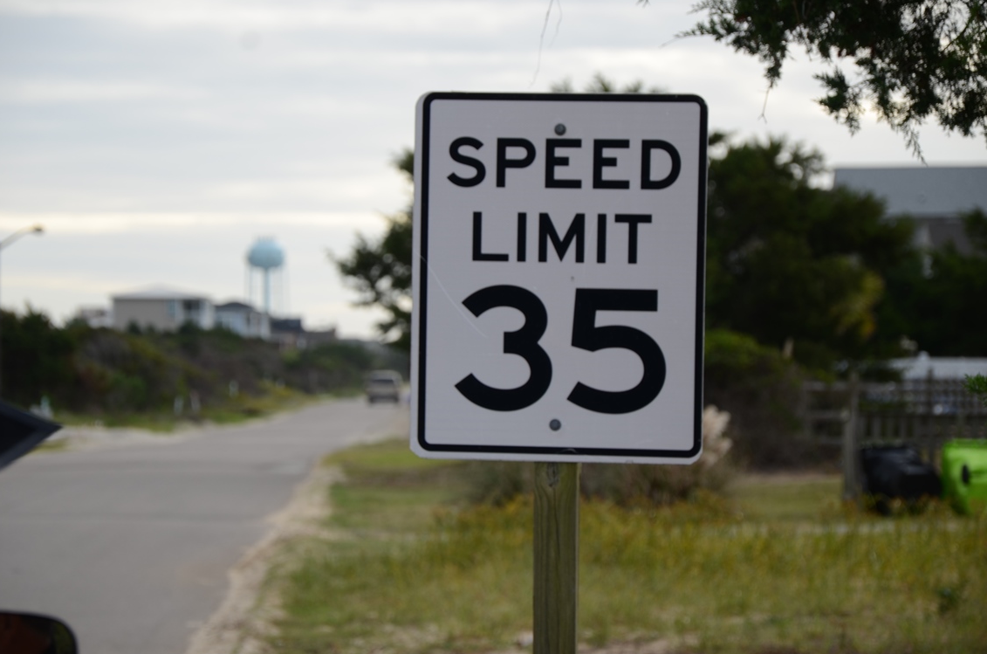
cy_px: 325
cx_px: 470
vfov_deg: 8.0
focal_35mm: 172
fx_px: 4693
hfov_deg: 12.0
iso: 100
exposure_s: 1/160
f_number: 5.6
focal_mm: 105
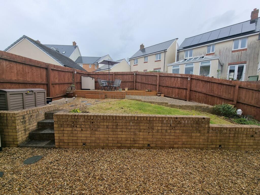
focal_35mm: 13
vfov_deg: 89.9
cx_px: 130
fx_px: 98
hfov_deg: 106.2
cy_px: 98
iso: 50
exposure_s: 1/1014
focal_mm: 2.2
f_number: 2.2
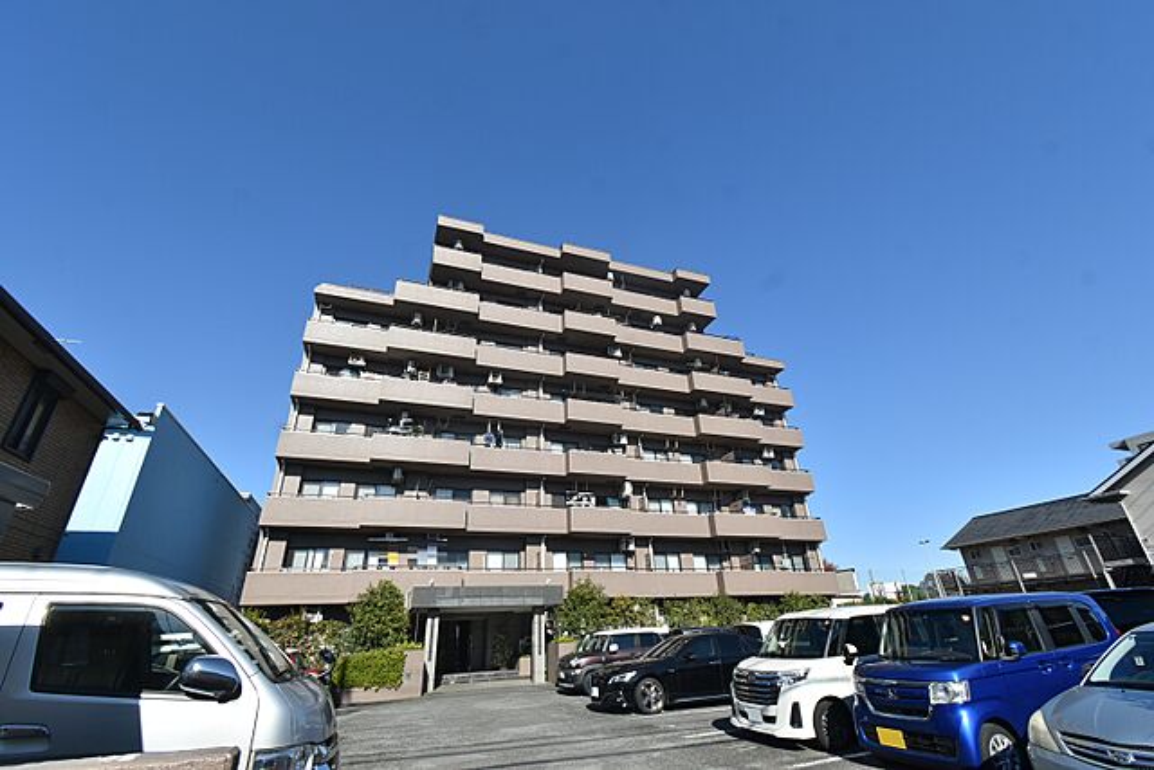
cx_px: 577
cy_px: 385
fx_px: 481
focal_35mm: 15
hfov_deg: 100.4
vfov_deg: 77.4
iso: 160
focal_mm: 10
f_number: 9
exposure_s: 1/320
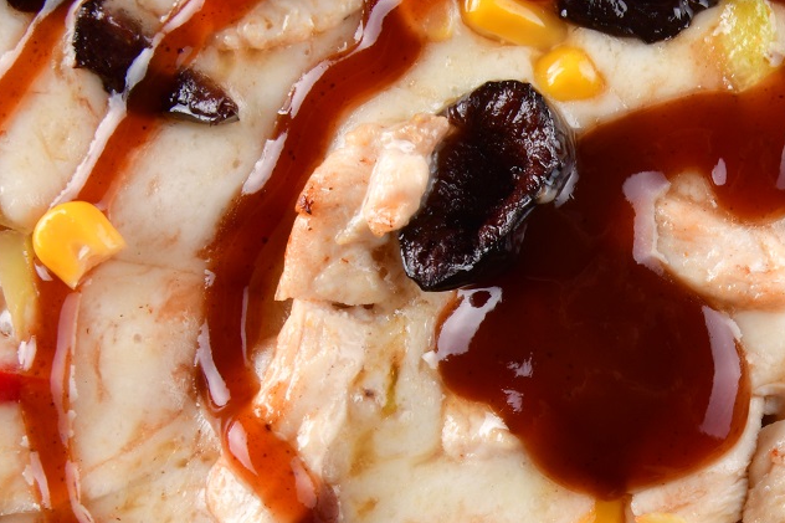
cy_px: 397
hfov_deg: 15.2
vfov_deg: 10.3
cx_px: 728
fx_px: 2899
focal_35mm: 133
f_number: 20
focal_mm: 42
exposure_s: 1/160
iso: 80
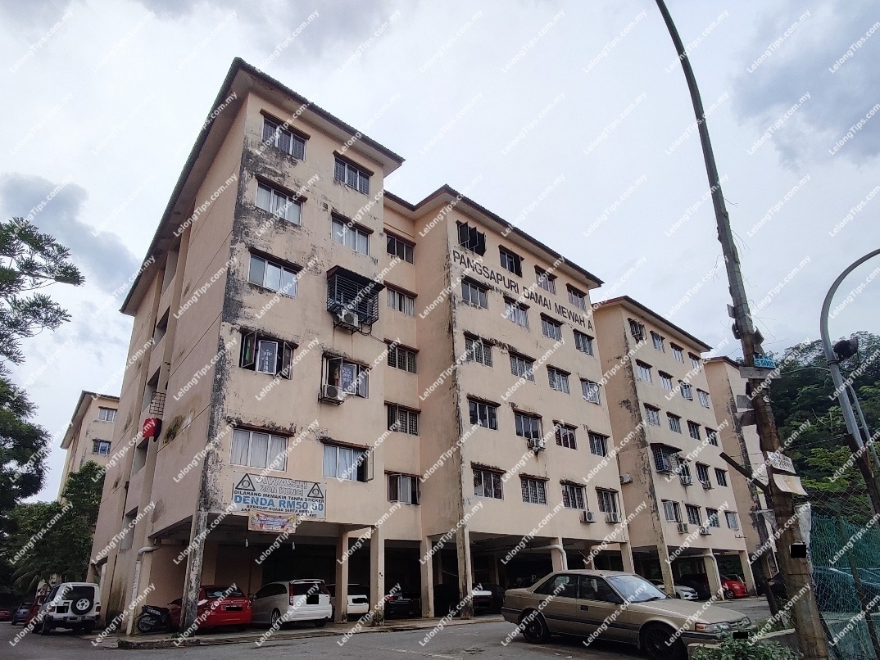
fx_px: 407
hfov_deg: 94.5
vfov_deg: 78.1
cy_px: 330
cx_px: 440
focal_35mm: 16
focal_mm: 1.65
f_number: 2.2
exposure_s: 1/1263
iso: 50
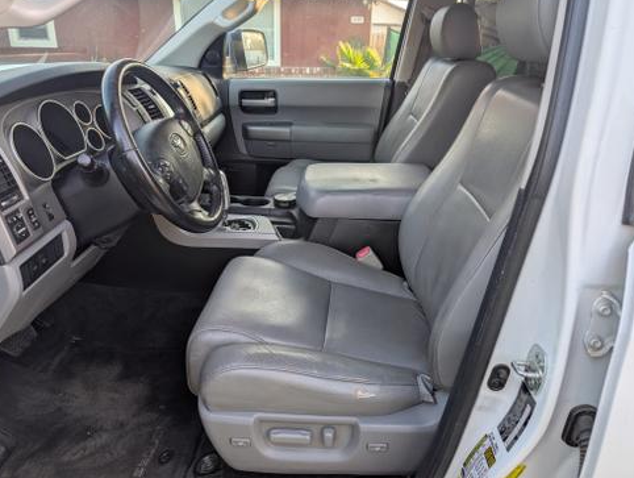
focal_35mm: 25
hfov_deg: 69.3
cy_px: 232
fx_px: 459
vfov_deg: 55.0
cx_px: 321
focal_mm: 6.9
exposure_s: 1/103
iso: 24
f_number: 1.68
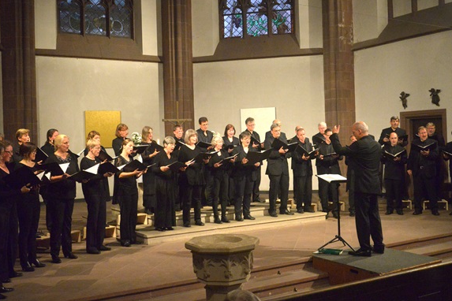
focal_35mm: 38
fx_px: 477
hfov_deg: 50.7
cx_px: 211
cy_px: 137
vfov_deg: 35.0
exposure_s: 1/100
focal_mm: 34
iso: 6400
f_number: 5.6
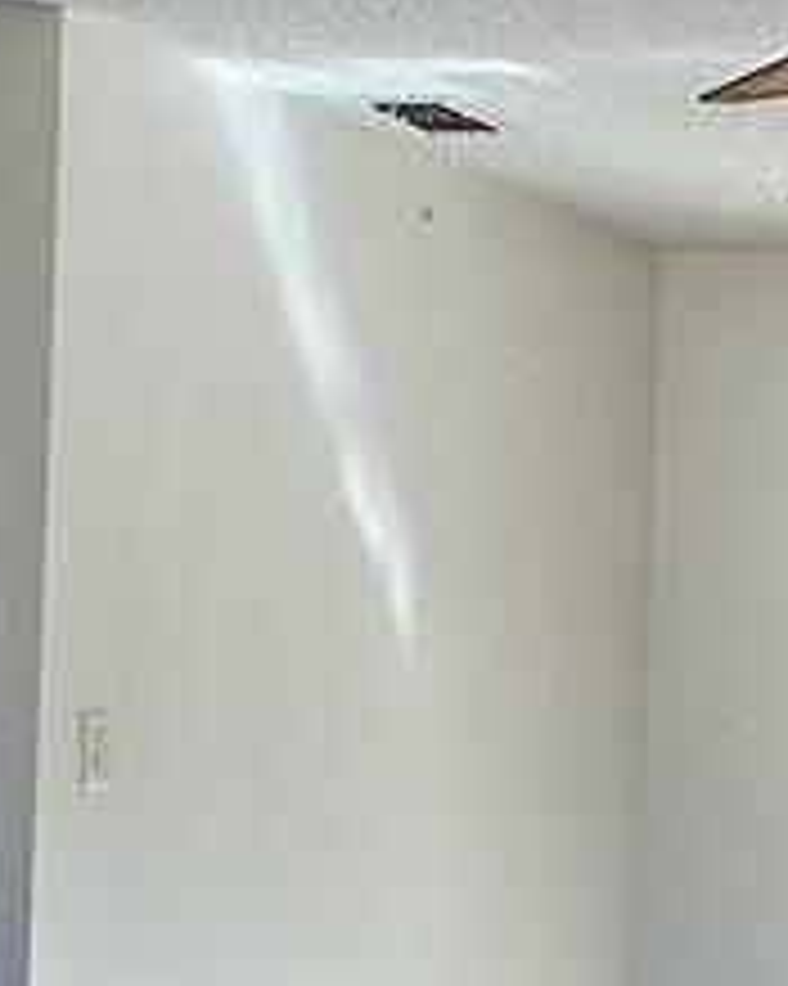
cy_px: 671
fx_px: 2917
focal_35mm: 100
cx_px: 1009
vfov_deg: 19.1
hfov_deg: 14.7
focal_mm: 2.22
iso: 50
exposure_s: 1/120
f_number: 2.2
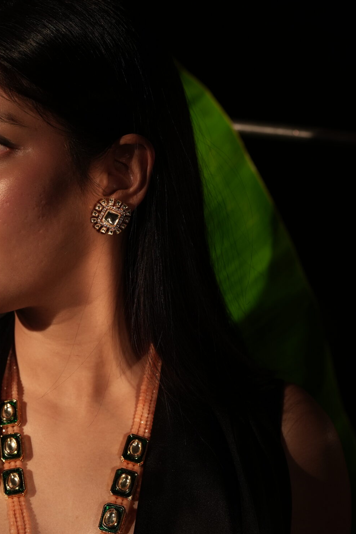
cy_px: 349
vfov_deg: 23.6
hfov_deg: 15.8
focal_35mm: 86
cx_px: 72
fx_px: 1276
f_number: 3.2
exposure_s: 1/100
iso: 400
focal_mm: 50
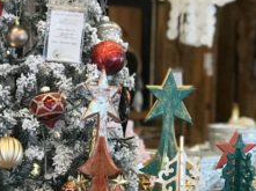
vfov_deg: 9.5
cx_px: 37
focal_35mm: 155
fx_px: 1144
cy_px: 156
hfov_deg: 12.7
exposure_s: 1/60
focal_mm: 6.6
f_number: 2.8
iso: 100
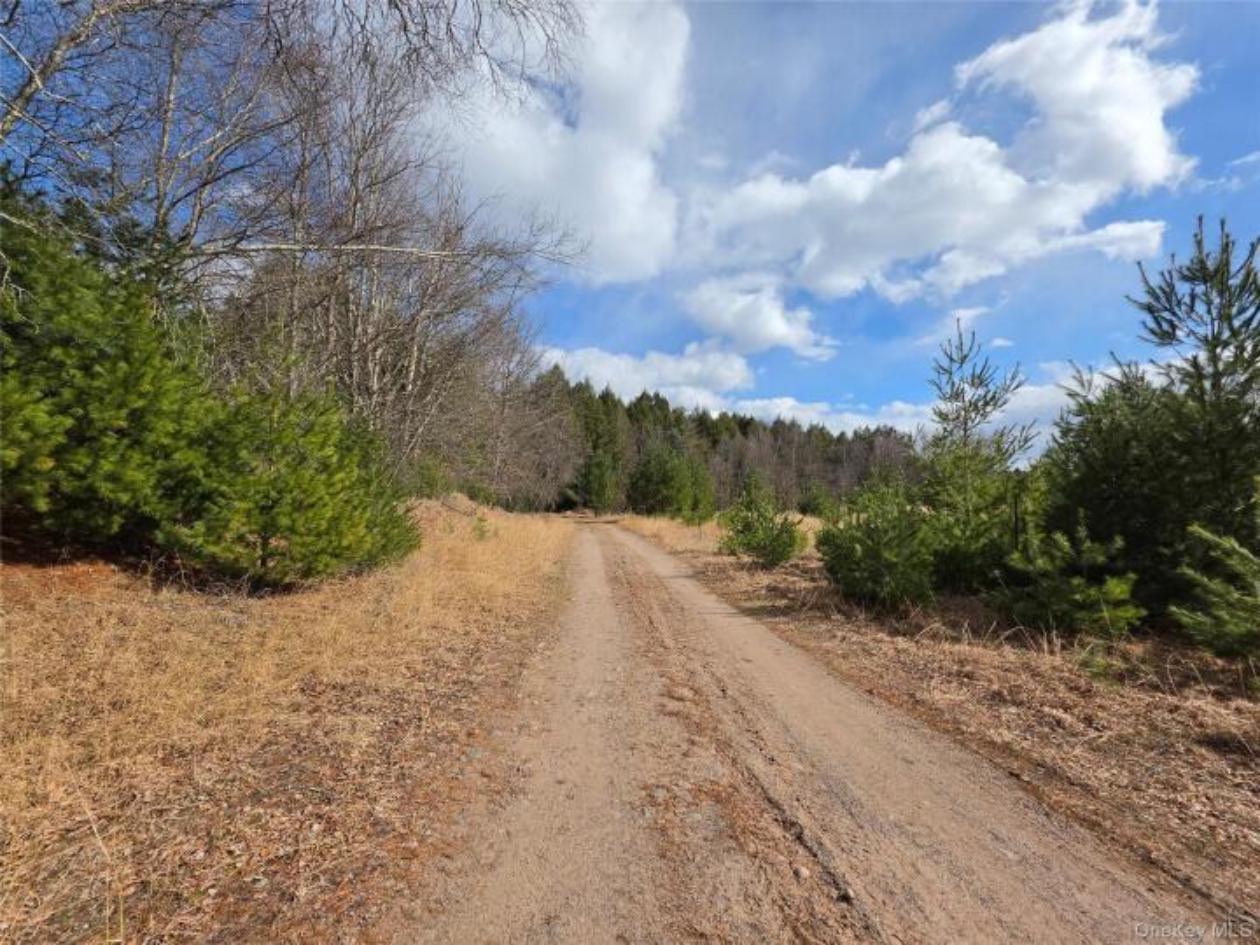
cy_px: 472
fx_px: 473
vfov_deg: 89.9
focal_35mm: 13
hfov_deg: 106.2
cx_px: 630
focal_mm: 2.2
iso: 32
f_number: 1.9
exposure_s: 1/2436
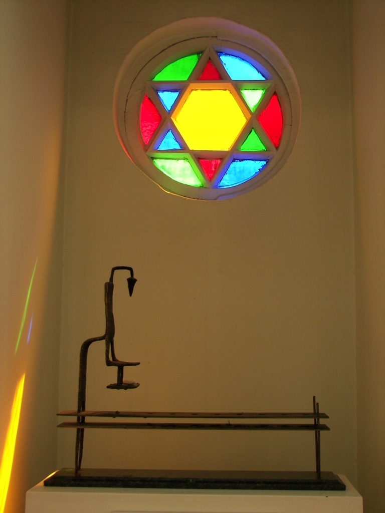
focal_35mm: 47
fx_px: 697
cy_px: 256
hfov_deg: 30.9
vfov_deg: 40.4
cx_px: 192
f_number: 2.8
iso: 64
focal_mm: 7.8
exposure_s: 1/30
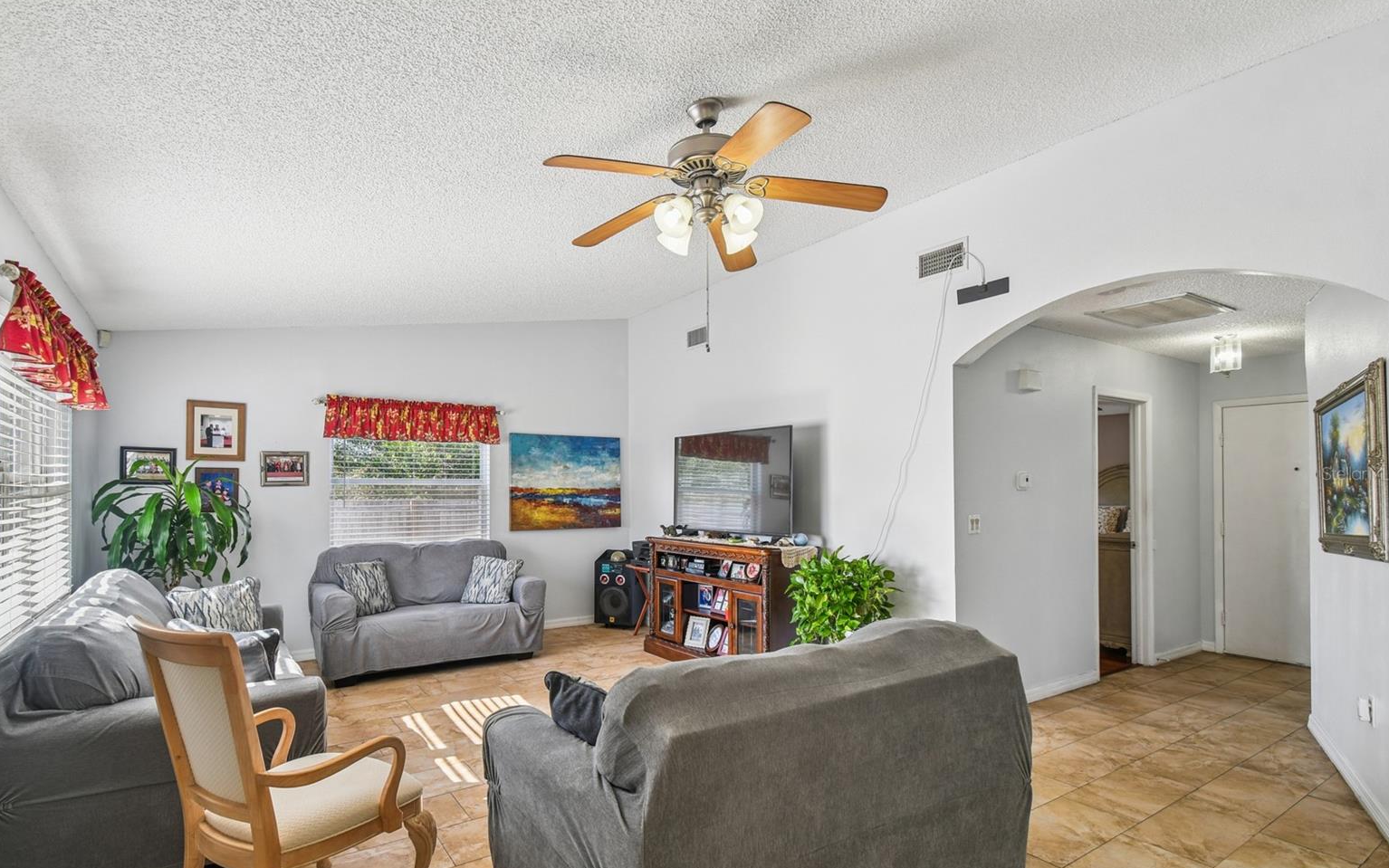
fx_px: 644
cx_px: 678
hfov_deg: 94.3
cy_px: 473
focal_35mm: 17
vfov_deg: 67.9
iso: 100
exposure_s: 1/10
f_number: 7.1
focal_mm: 11
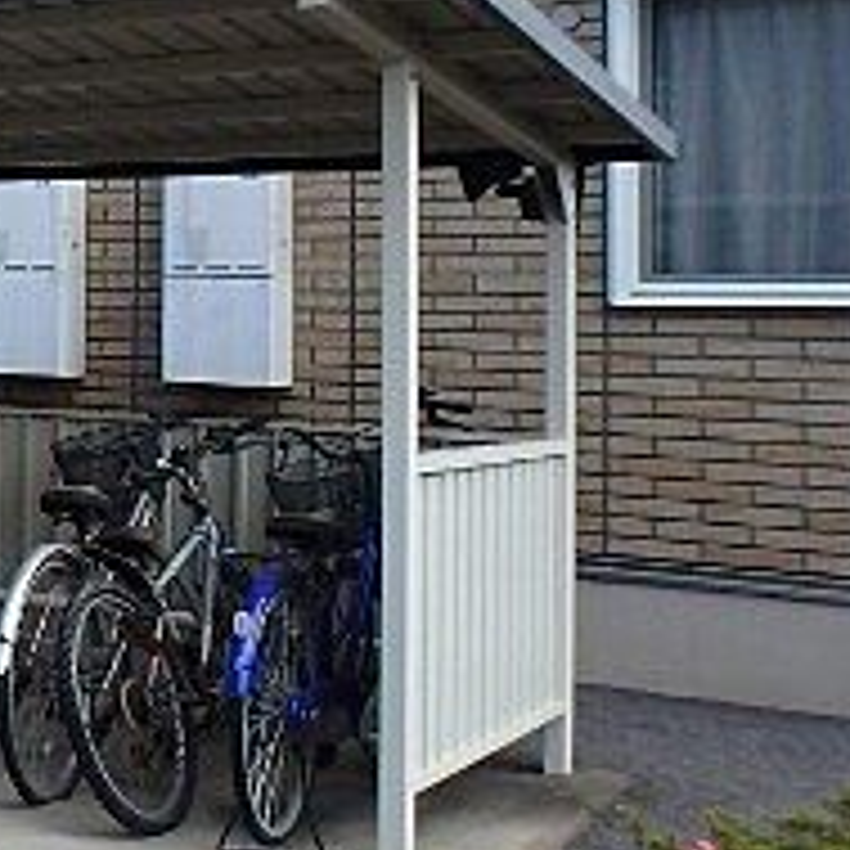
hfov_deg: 21.0
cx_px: -576
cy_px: 265
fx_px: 1750
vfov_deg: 27.1
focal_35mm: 63
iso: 125
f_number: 3.5
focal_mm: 3.7
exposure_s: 1/200
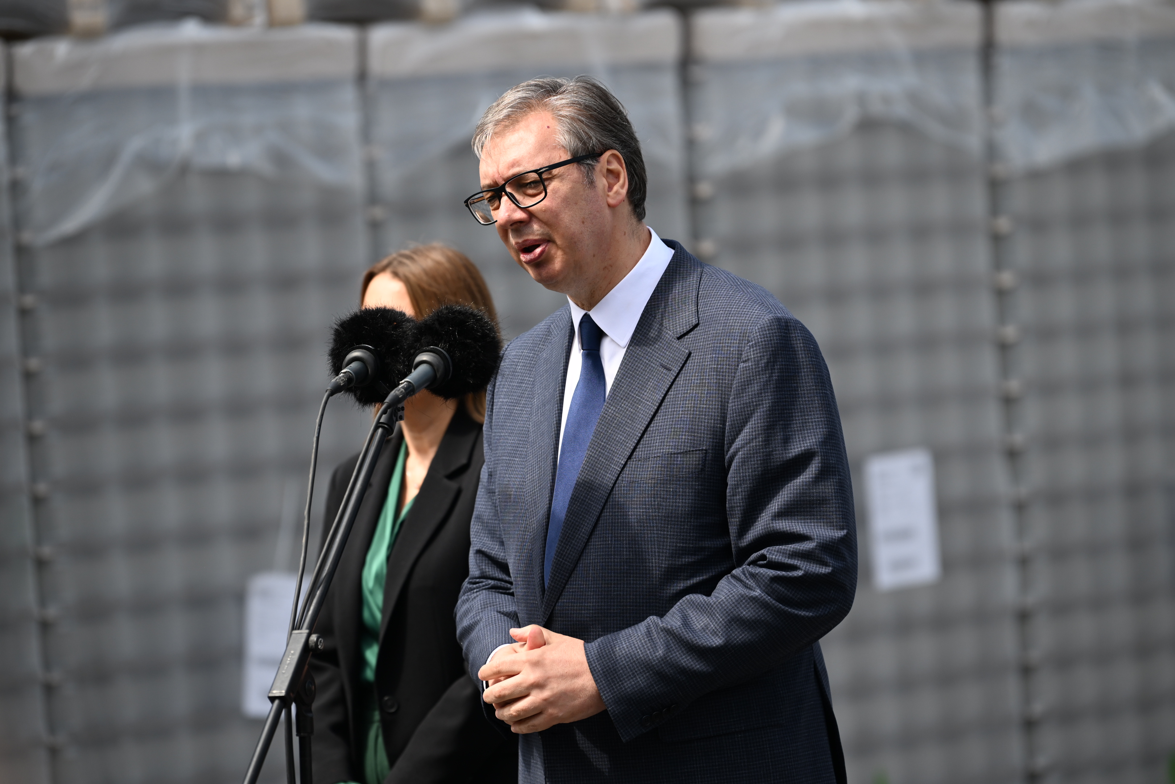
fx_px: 6527
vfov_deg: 6.9
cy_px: 392
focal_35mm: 200
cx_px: 588
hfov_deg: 10.3
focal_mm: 200
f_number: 4
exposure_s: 1/1250
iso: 200
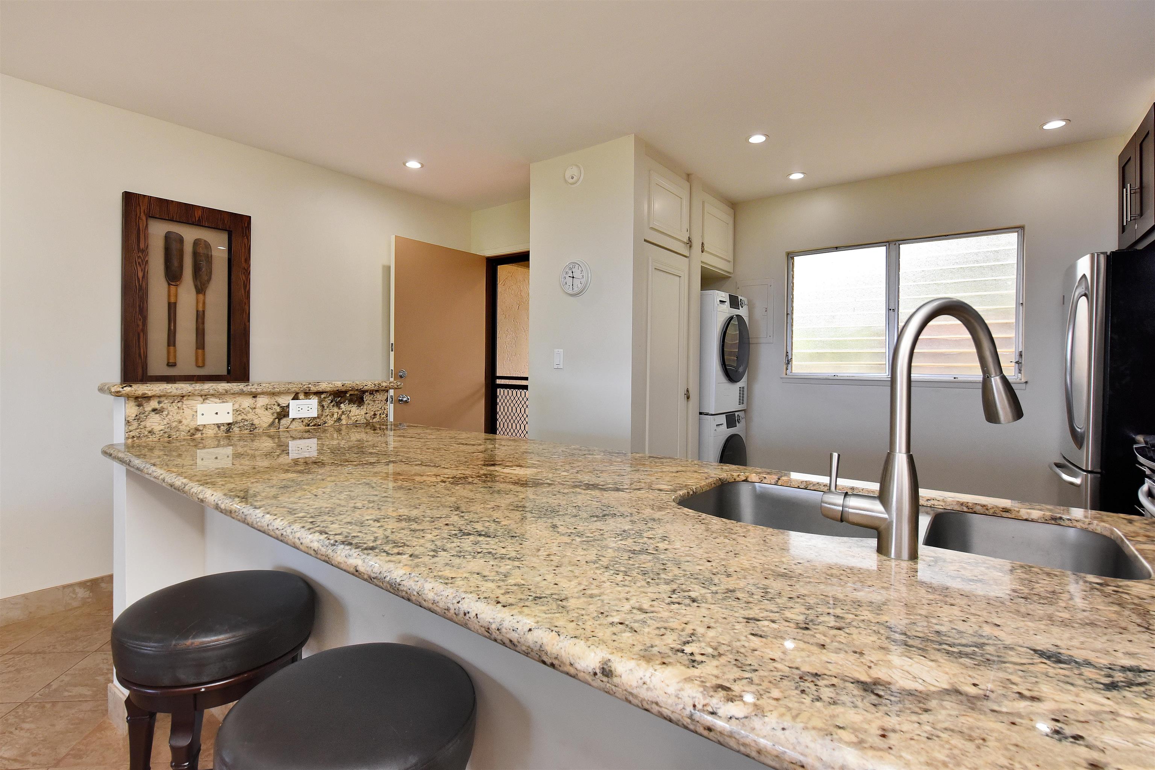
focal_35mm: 16
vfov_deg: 73.8
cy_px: 385
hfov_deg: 96.7
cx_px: 578
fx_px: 513
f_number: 16
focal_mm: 16
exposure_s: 1/60
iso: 4500
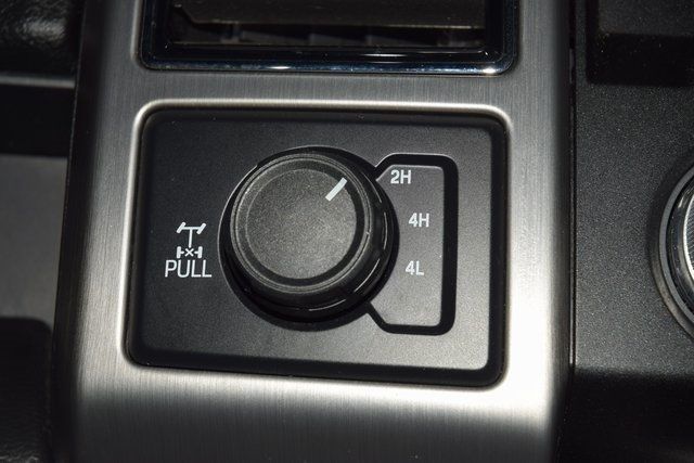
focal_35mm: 105
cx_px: 347
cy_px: 232
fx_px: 2024
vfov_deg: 13.0
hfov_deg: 19.5
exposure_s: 1/125
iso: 100
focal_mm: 70
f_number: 8
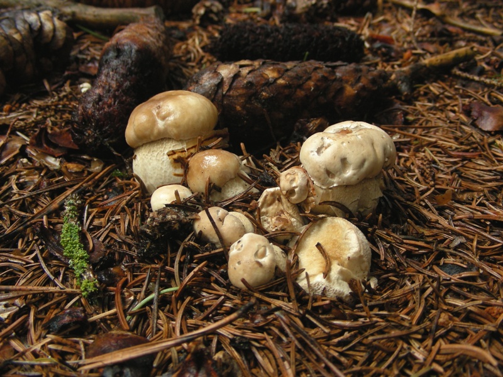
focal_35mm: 38
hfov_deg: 49.0
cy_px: 188
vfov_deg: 37.7
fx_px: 552
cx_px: 252
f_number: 3.5
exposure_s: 1/30
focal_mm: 6.3
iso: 117
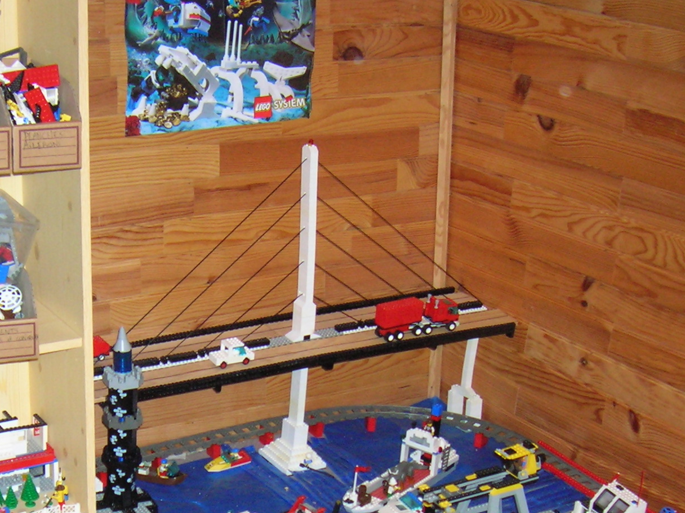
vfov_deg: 22.4
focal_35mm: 64
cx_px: 245
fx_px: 1265
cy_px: 454
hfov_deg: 30.1
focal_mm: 5.7
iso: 145
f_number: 2.9
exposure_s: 1/60.1
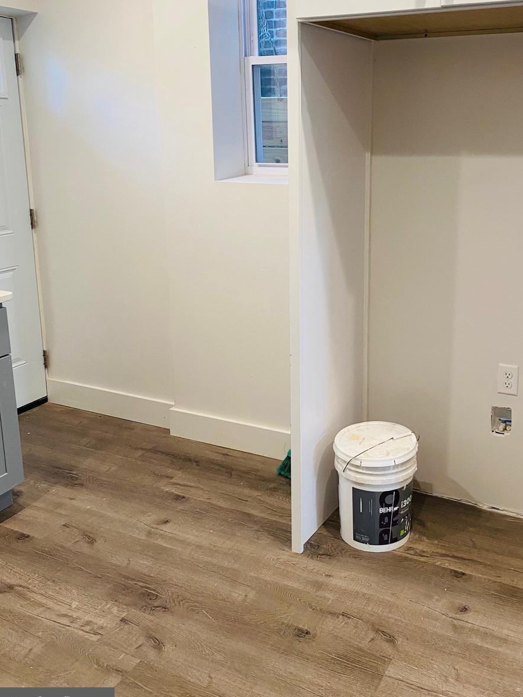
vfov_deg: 53.6
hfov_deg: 41.6
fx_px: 685
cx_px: 308
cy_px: 281
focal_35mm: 34
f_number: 1.8
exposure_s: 1/60
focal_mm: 4.25
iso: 100
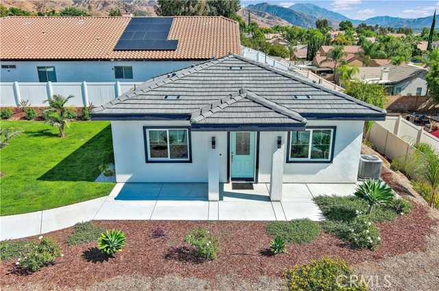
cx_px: 220
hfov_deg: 63.7
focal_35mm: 29
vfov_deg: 44.9
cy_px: 146
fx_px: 353
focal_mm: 10.57
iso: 101
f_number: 2.8
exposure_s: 1/1400
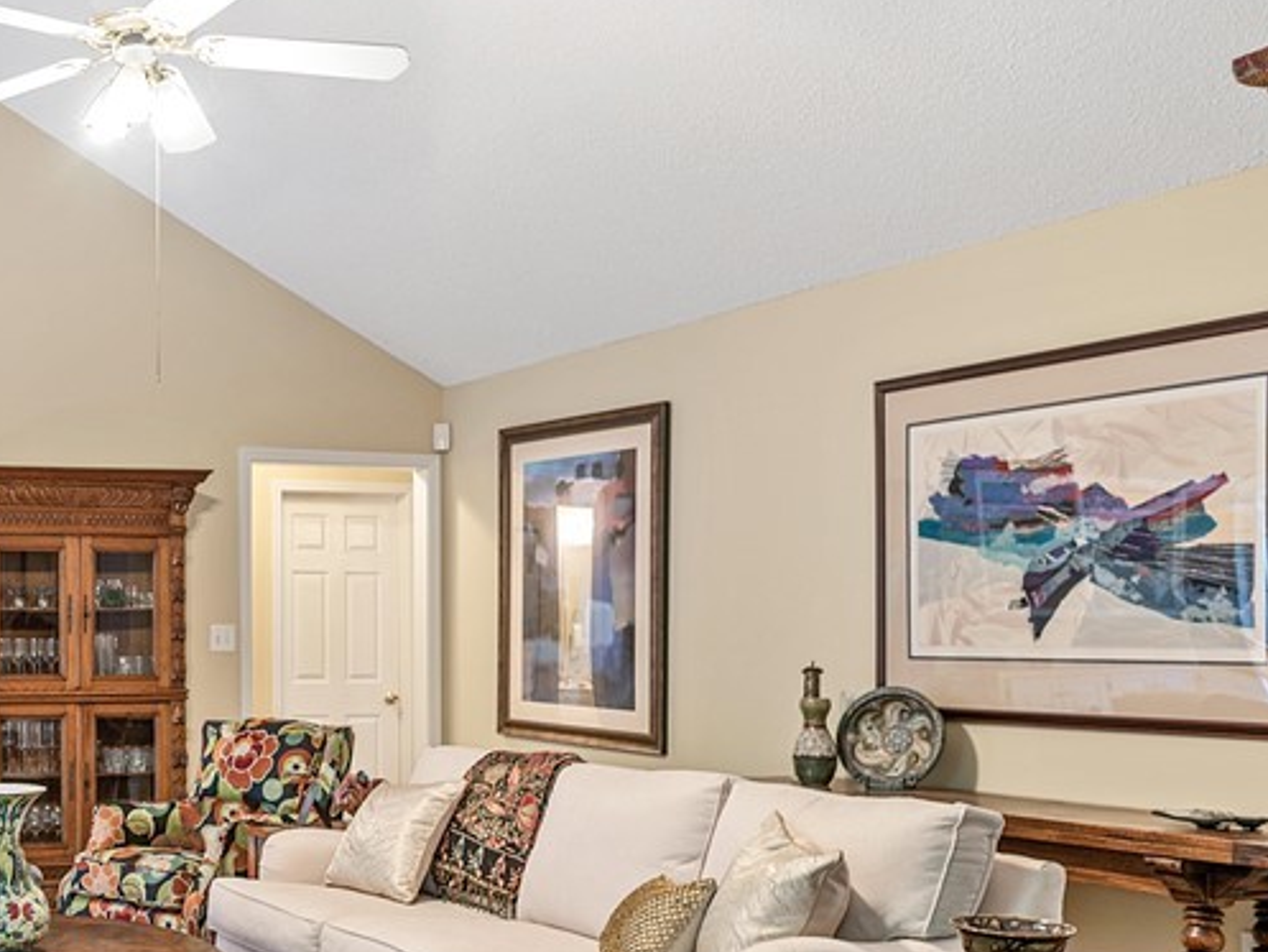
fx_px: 1539
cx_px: -22
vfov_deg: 33.8
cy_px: 684
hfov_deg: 39.2
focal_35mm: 42
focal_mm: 20
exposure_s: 1
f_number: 5.6
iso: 200
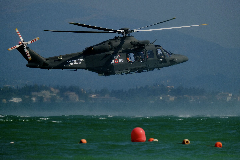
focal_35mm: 259
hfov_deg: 8.0
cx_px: 120
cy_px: 80
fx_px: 1727
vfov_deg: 5.3
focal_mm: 172.4
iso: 640
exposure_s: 1/3200
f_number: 4.7
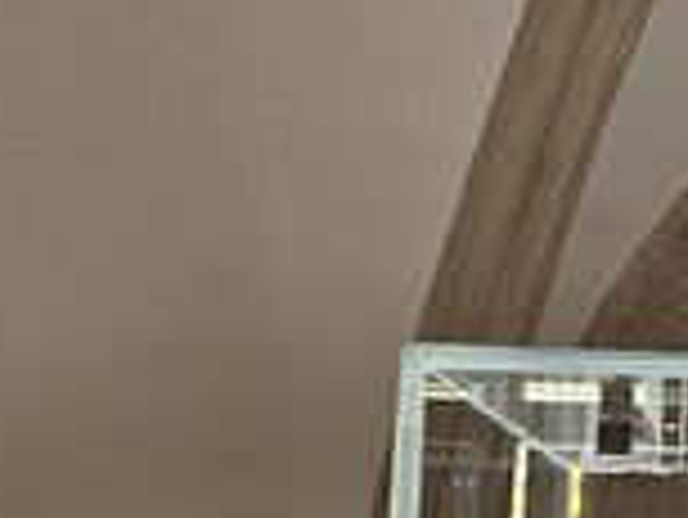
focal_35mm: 120
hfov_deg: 12.8
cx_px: 1623
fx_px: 2387
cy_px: 937
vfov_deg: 11.5
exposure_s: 1/44
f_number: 1.7
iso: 250
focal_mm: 6.3
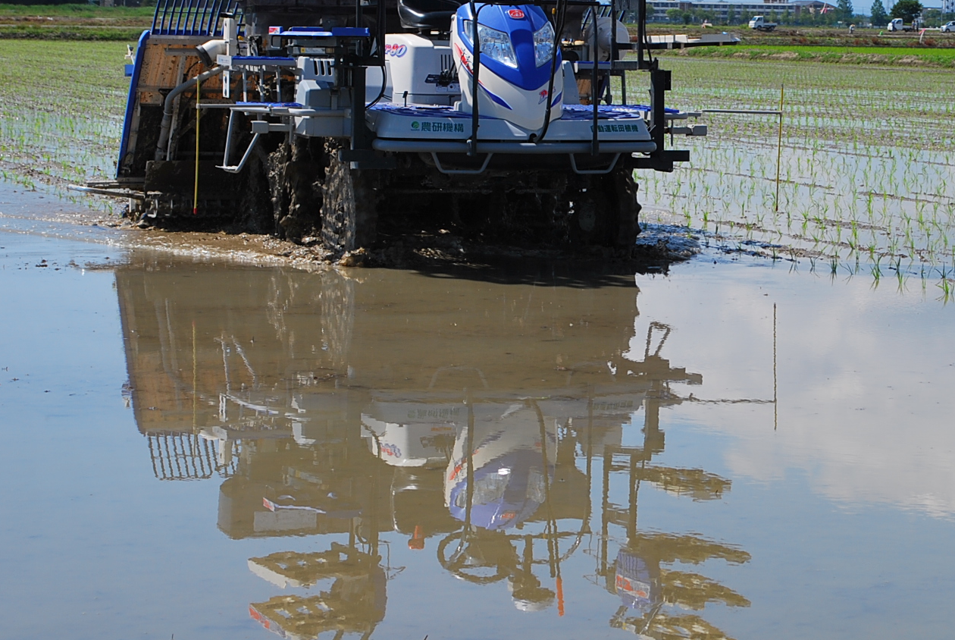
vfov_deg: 12.9
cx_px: 692
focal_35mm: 106
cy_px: 157
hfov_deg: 19.1
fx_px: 2816
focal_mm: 46
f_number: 10
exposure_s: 1/200
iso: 100
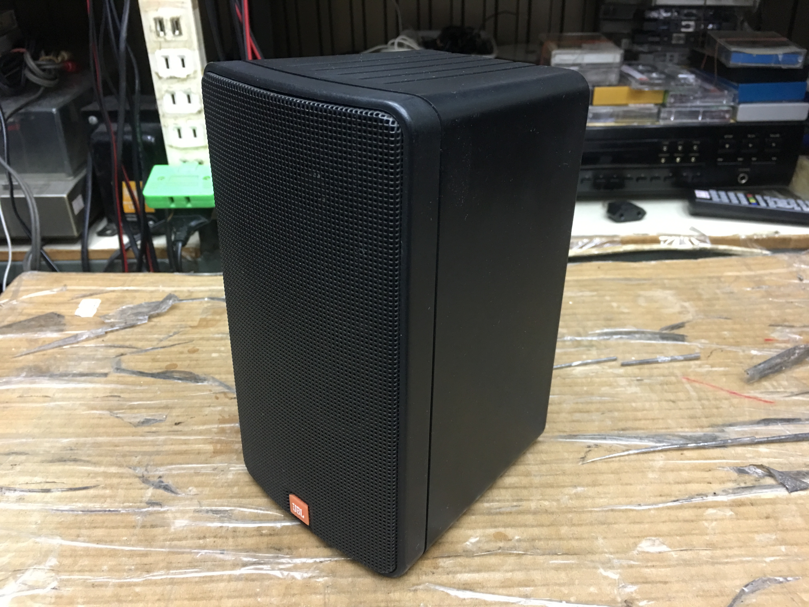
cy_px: 304
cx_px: 404
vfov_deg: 48.2
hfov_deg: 61.7
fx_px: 678
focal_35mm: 29
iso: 100
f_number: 2.2
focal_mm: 4.15
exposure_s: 1/10
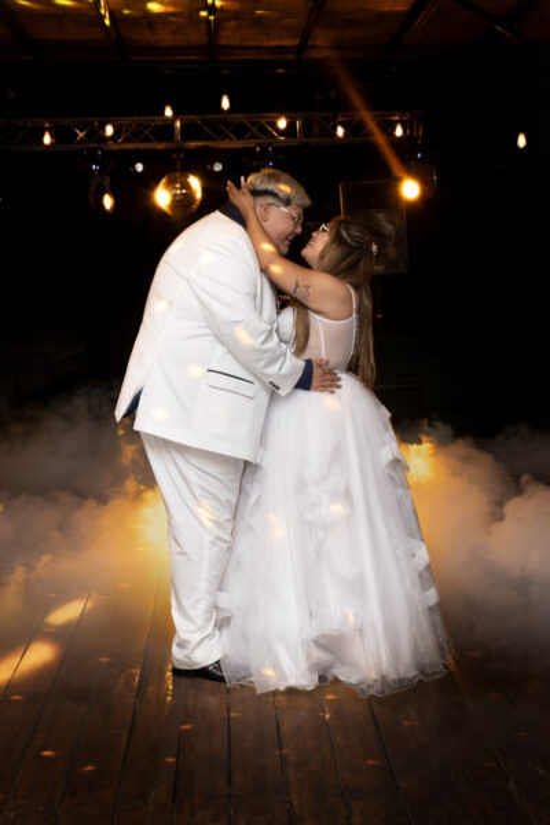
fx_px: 894
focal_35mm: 39
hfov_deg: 34.2
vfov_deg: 49.6
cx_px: 275
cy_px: 412
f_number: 7.1
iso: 1000
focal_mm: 26
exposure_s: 1/60
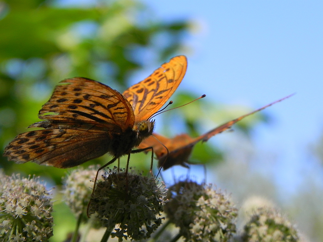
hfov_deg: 15.3
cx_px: 162
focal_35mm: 129
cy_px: 121
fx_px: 1204
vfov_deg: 11.5
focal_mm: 23
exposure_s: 1/500
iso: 226
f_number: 4.5
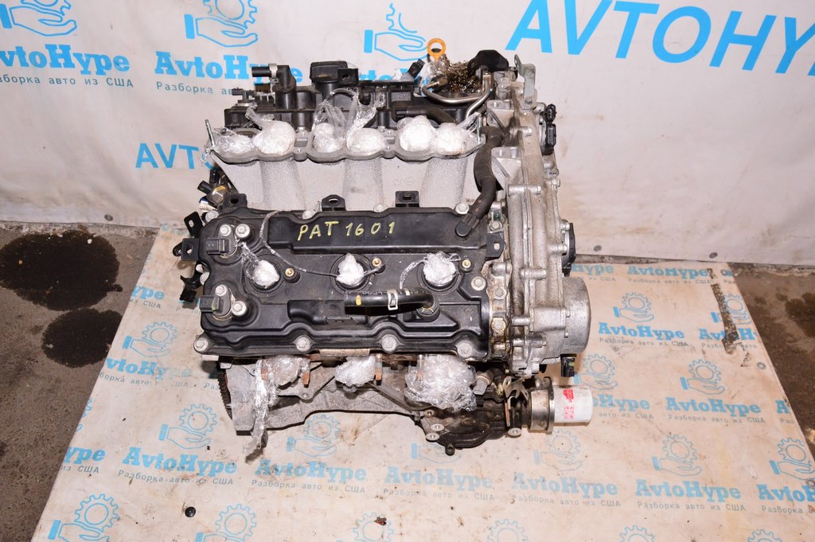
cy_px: 271
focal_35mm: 30
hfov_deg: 62.0
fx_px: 679
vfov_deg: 43.5
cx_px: 408
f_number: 8
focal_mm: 20
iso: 1600
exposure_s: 1/100
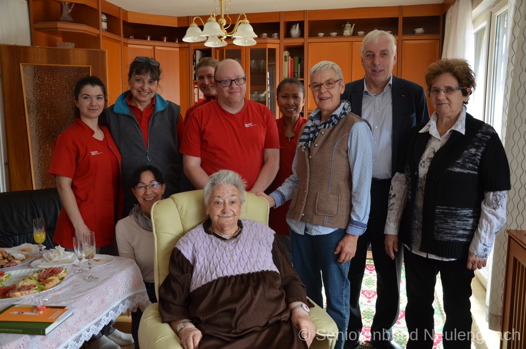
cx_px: 263
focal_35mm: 32
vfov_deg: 41.5
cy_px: 174
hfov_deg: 59.6
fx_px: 459
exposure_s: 1/50
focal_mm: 21
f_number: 3.8
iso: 800
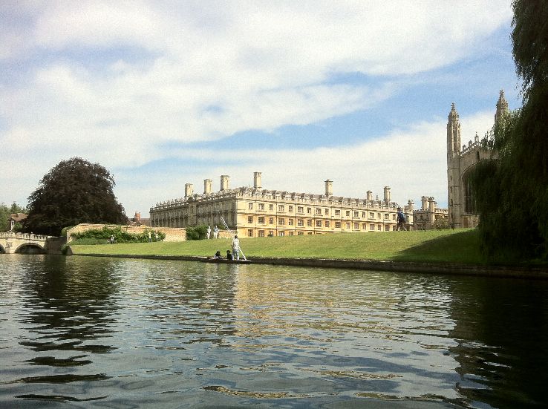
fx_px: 553
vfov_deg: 40.6
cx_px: 274
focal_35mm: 35
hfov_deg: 52.7
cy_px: 204
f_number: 2.8
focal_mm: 3.85
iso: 80
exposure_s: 1/2155
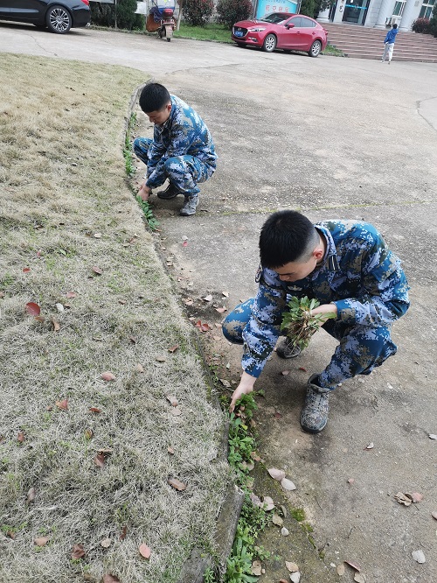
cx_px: 218
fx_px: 437
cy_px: 292
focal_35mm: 26
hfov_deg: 53.1
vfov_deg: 67.3
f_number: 1.8
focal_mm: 4.75
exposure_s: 1/176
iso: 50
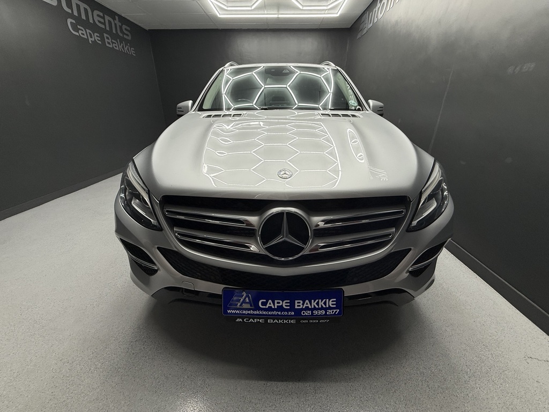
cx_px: 274
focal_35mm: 14
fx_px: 222
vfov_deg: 85.7
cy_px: 206
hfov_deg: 102.1
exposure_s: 1/100
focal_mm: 2.22
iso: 64
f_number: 2.2
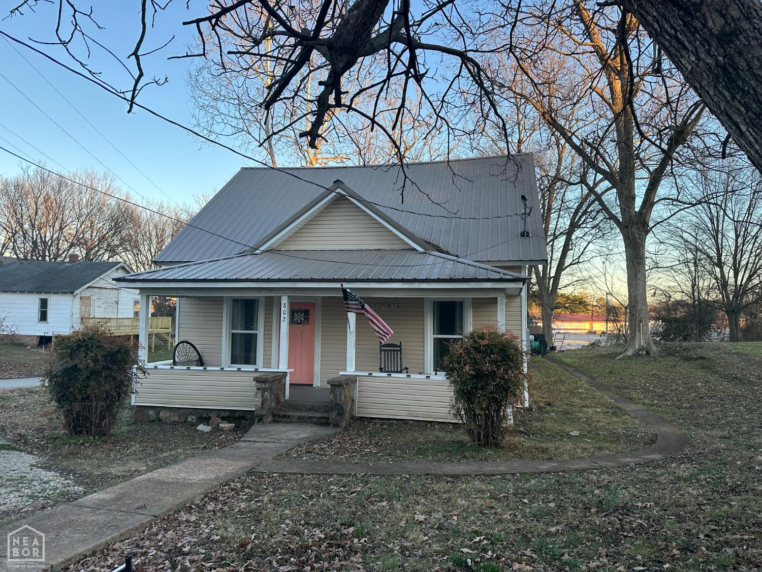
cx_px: 381
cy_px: 286
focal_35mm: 24
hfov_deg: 71.6
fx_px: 528
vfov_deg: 56.8
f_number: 1.78
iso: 80
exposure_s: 1/506
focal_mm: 6.86
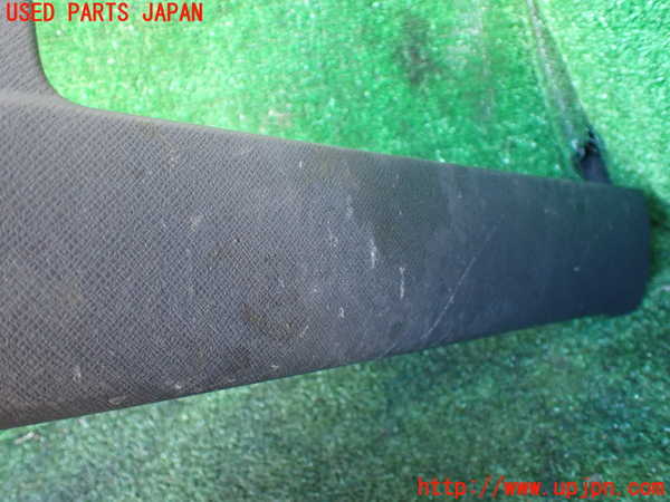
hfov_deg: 60.0
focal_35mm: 30
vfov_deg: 46.8
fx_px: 581
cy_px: 251
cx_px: 335
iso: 800
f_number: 2.3
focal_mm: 5.4
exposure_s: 1/30
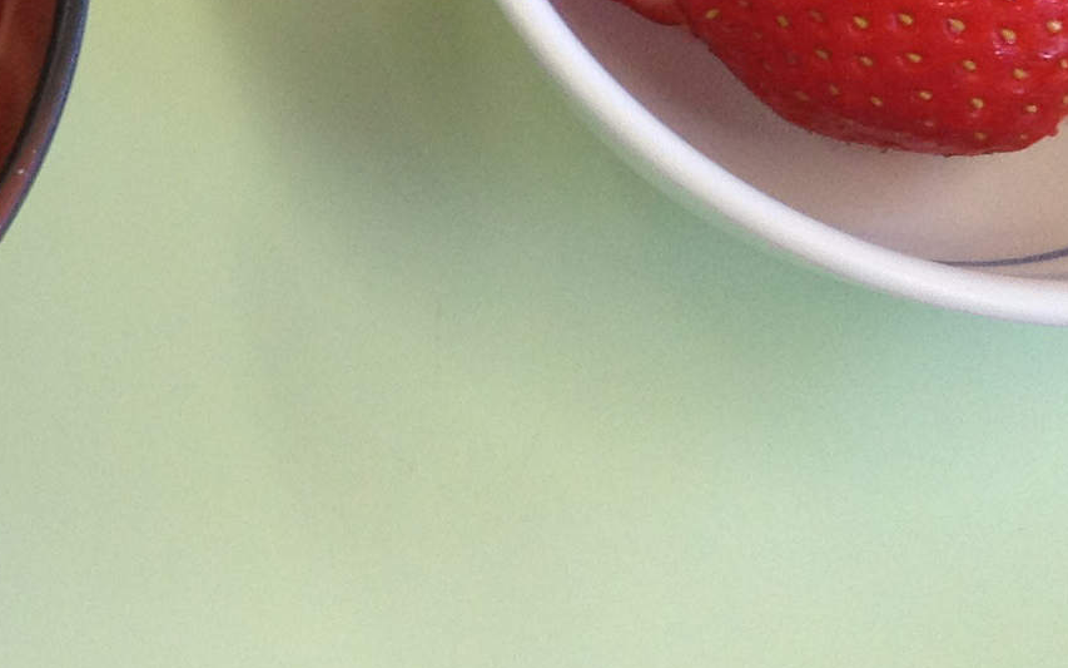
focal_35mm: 142
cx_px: -790
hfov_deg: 13.4
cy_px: -348
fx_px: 4133
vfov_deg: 9.0
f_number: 2.4
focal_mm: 4.28
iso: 64
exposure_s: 1/60
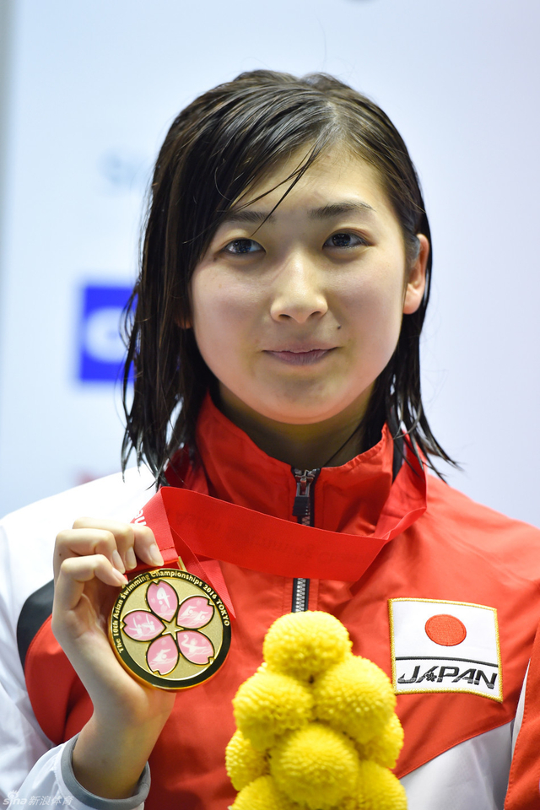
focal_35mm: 200
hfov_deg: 6.9
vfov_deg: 10.3
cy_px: 405
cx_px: 270
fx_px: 4500
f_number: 4
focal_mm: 200
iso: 2500
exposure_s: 1/500
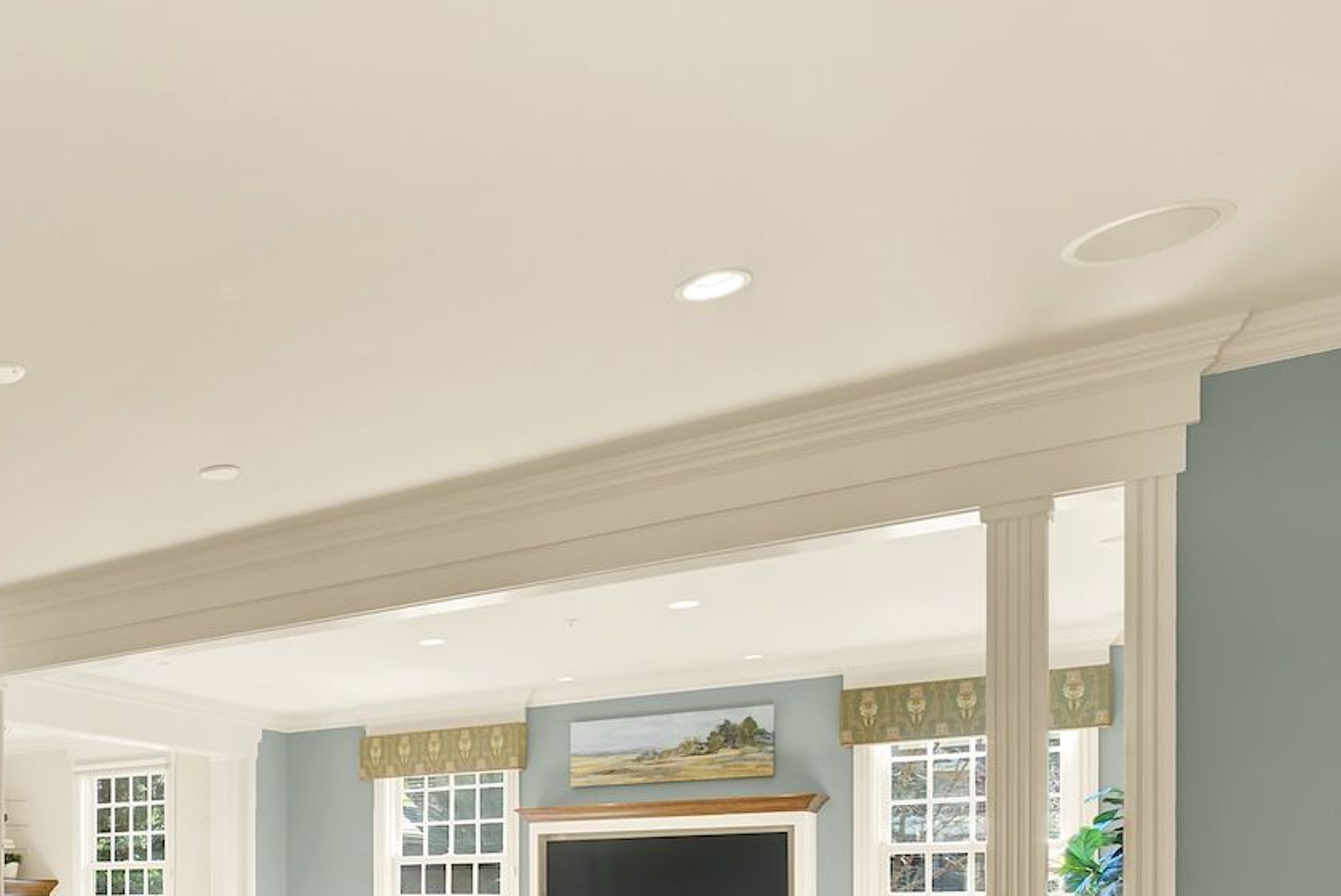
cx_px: -89
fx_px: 1193
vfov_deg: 36.6
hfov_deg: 45.9
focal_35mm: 32
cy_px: 911
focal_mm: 14
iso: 100
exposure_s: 1/10
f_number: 14
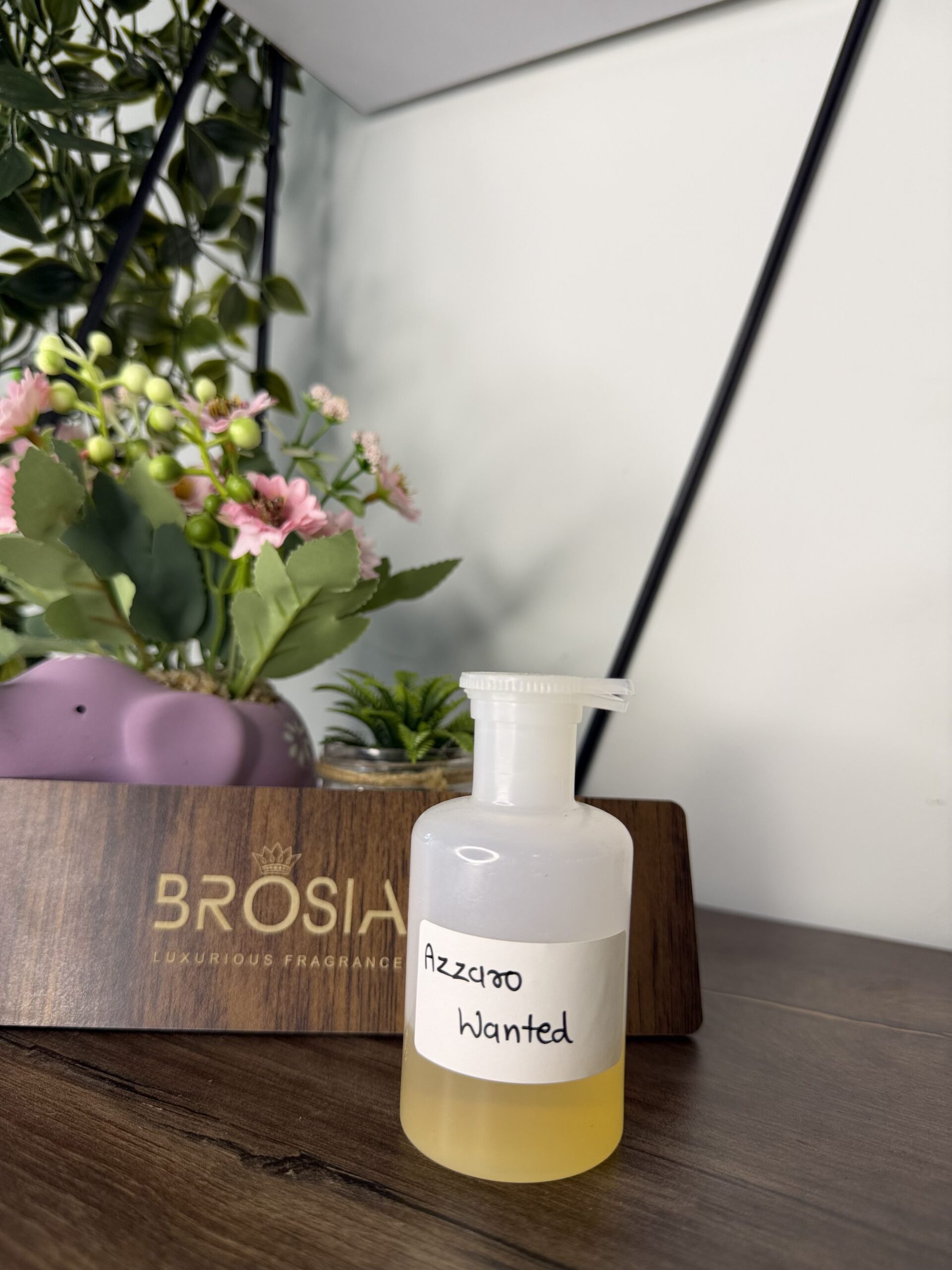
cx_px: 476
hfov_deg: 56.8
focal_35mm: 24
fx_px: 880
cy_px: 635
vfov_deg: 71.6
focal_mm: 6.76
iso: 50
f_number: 1.78
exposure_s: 1/121
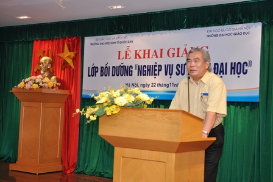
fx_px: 432
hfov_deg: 35.1
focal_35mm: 57
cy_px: 91
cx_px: 136
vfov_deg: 23.7
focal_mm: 38
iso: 200
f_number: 3.5
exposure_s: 1/40
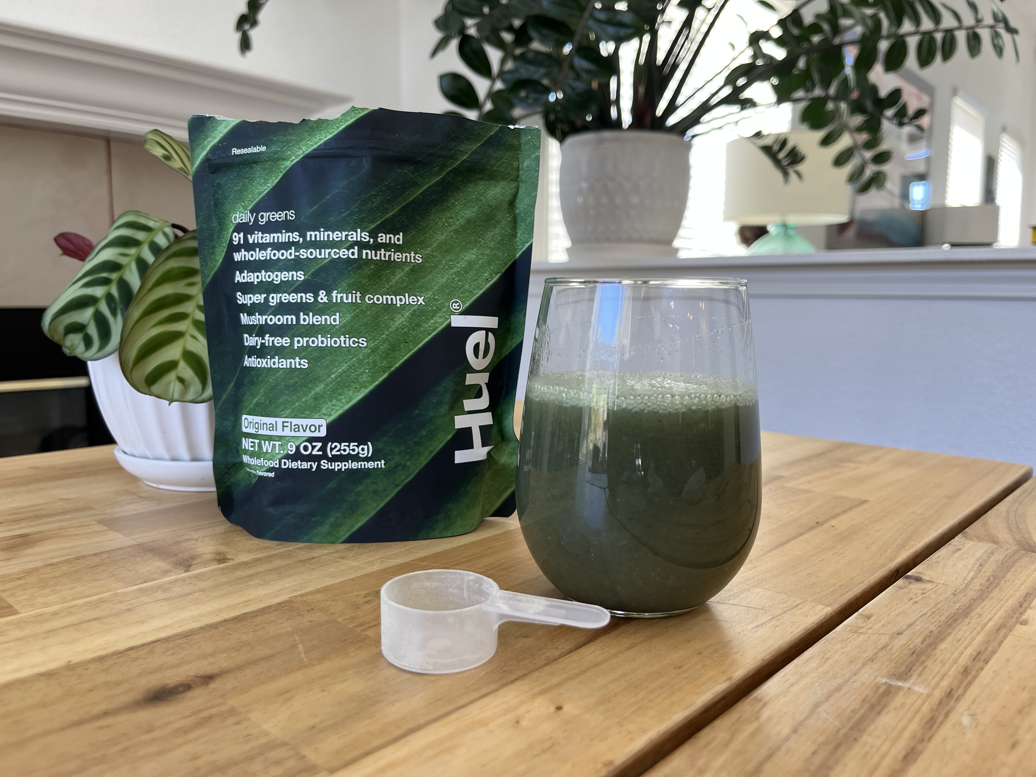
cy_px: 388
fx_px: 778
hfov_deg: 67.3
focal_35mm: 26
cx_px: 518
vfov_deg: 53.1
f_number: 1.6
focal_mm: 5.1
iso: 80
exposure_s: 1/120
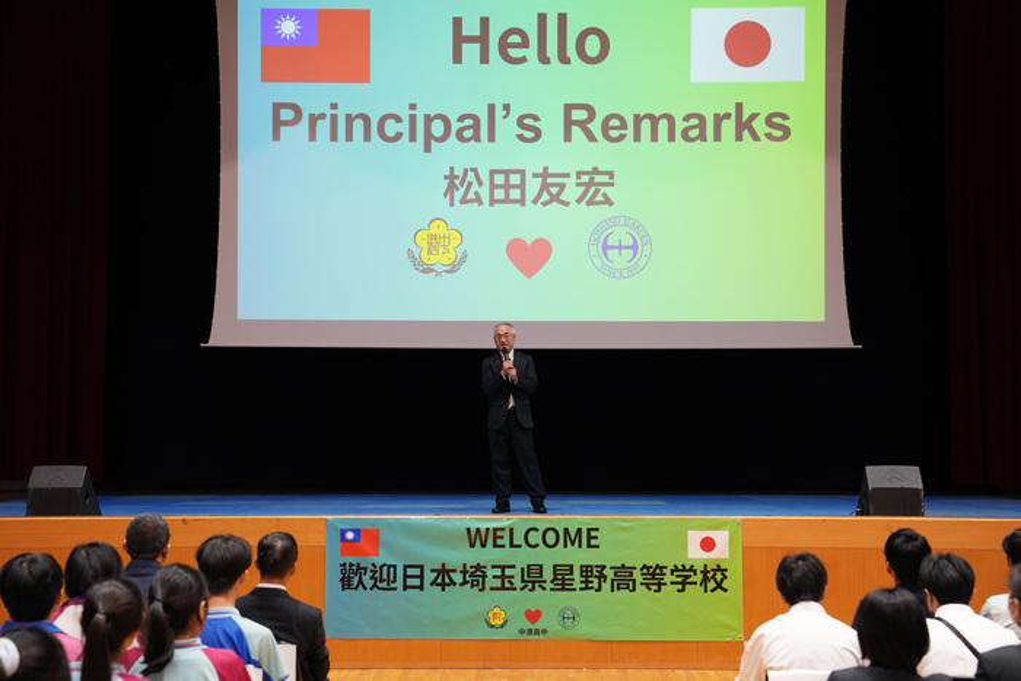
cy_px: 340
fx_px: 1617
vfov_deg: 23.8
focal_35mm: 57
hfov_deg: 35.0
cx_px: 510
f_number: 4
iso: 800
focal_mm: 57
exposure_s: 1/60
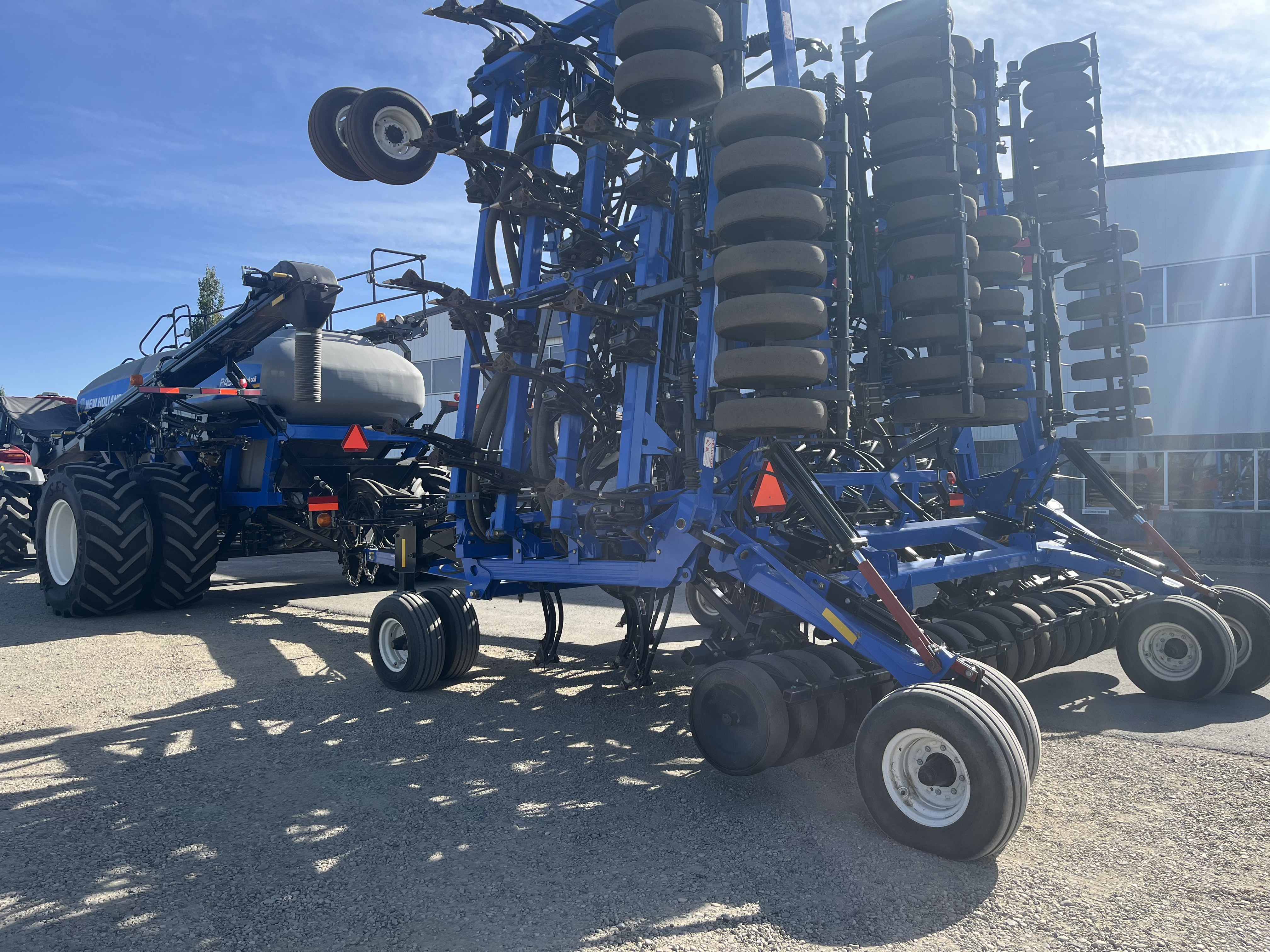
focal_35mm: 26
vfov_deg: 53.1
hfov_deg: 67.3
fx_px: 954
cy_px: 476
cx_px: 635
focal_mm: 5.1
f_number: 1.6
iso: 50
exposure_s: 1/1776
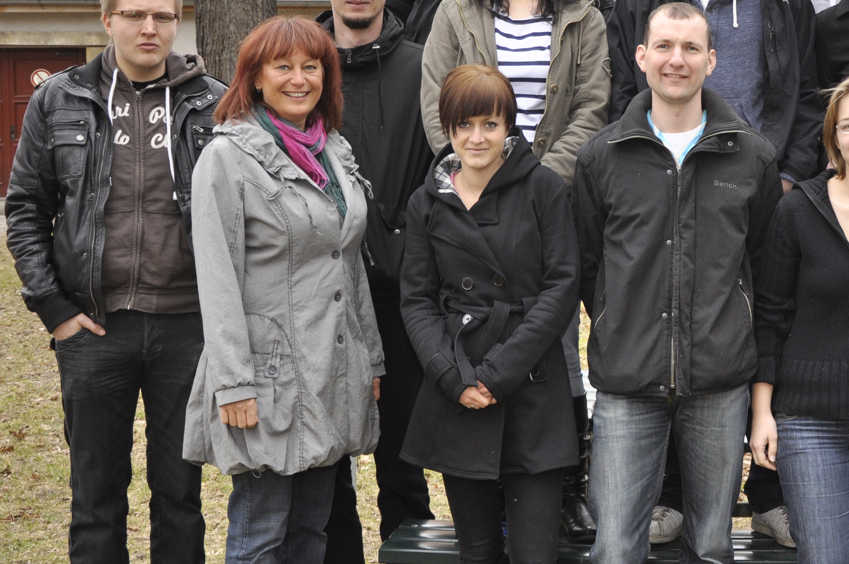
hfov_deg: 28.2
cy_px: 143
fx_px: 1647
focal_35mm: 70
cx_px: 694
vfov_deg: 19.3
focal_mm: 25
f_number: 5
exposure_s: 1/60
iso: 400
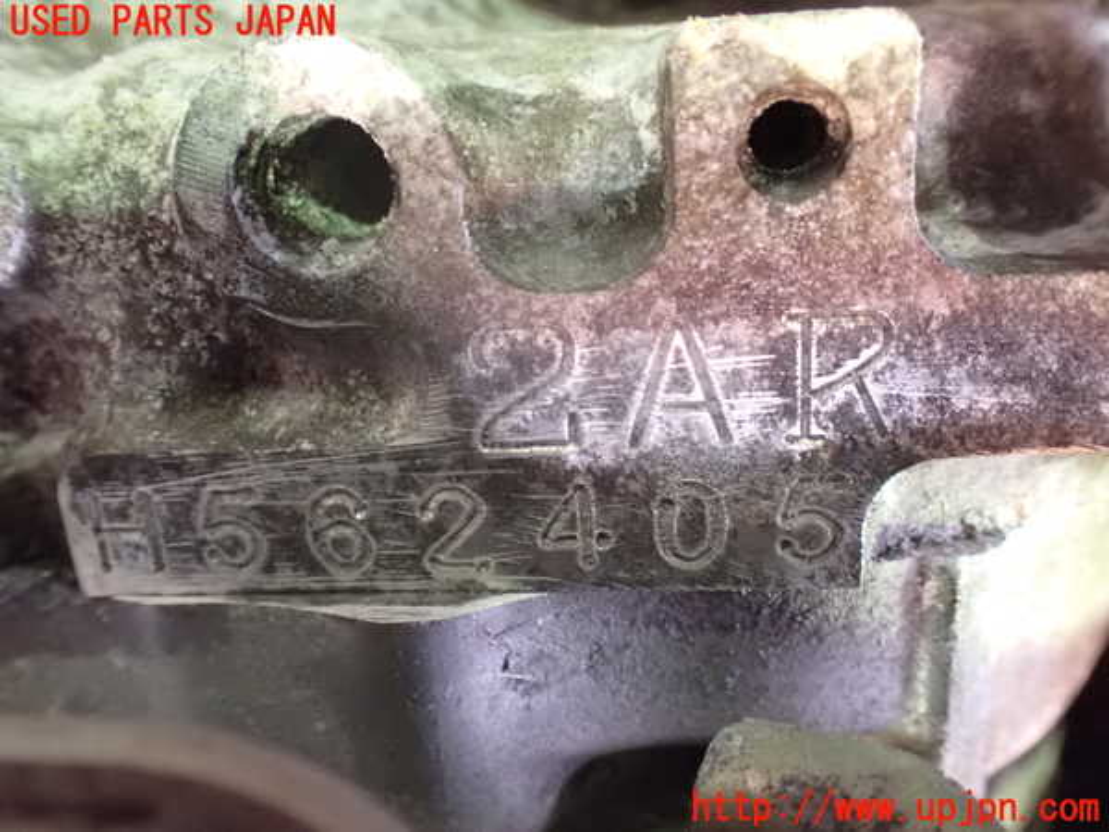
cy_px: 416
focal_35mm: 30
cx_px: 554
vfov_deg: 46.8
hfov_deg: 60.0
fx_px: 961
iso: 1600
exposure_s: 1/20
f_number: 2.3
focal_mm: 5.4
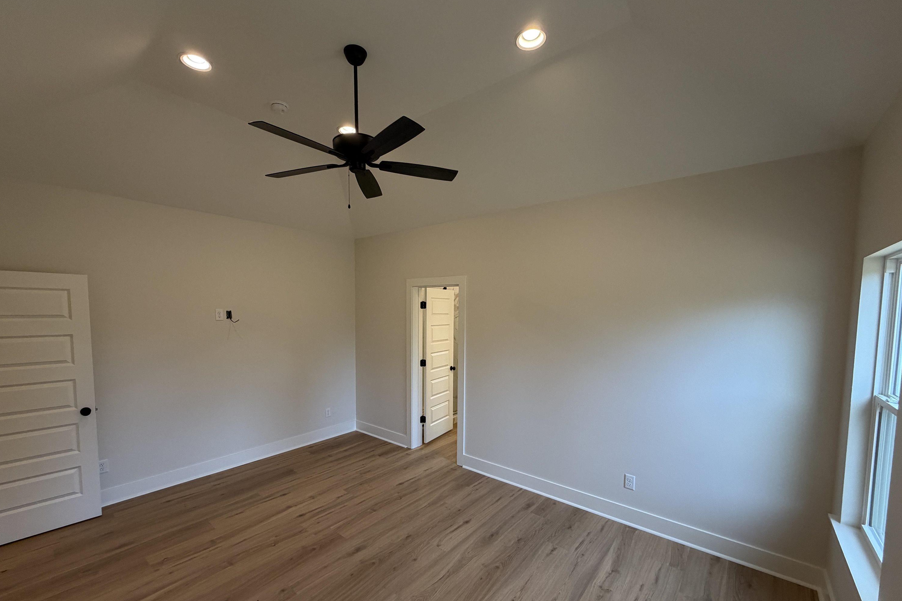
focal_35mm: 15
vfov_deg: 77.0
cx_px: 443
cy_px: 334
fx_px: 376
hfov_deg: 100.4
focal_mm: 2.22
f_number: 2.2
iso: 200
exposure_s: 1/120
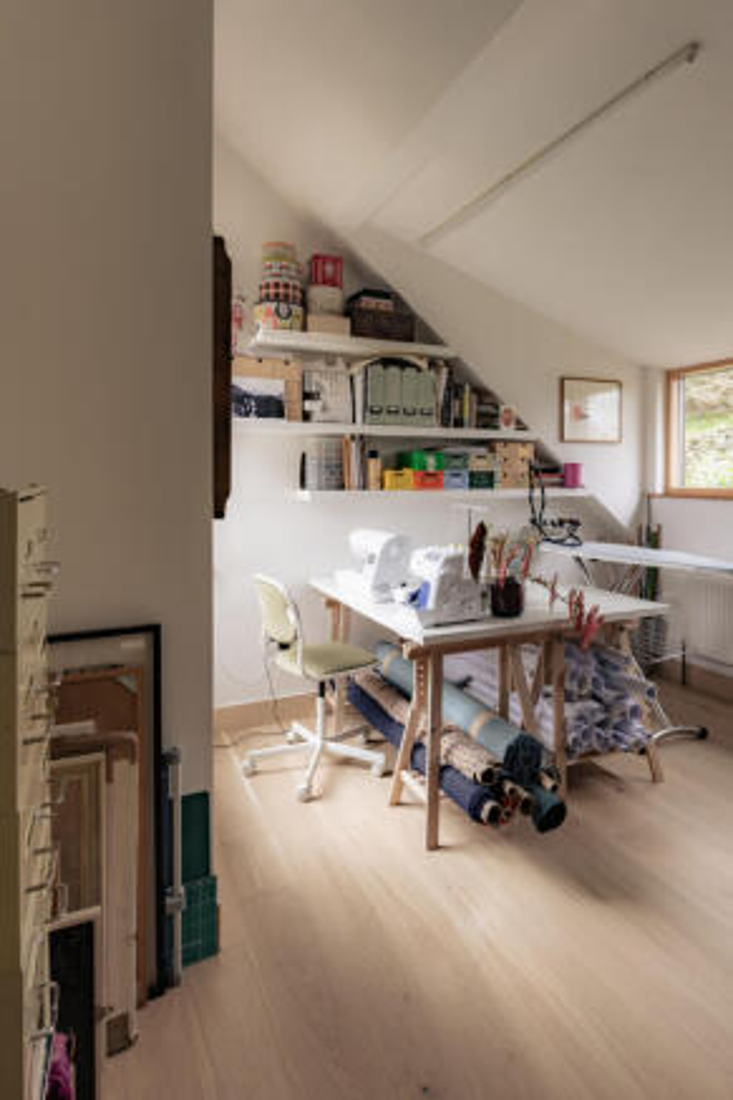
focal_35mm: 16
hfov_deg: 73.7
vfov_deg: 96.8
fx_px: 489
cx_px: 366
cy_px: 550
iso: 200
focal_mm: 16
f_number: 8
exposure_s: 1/80
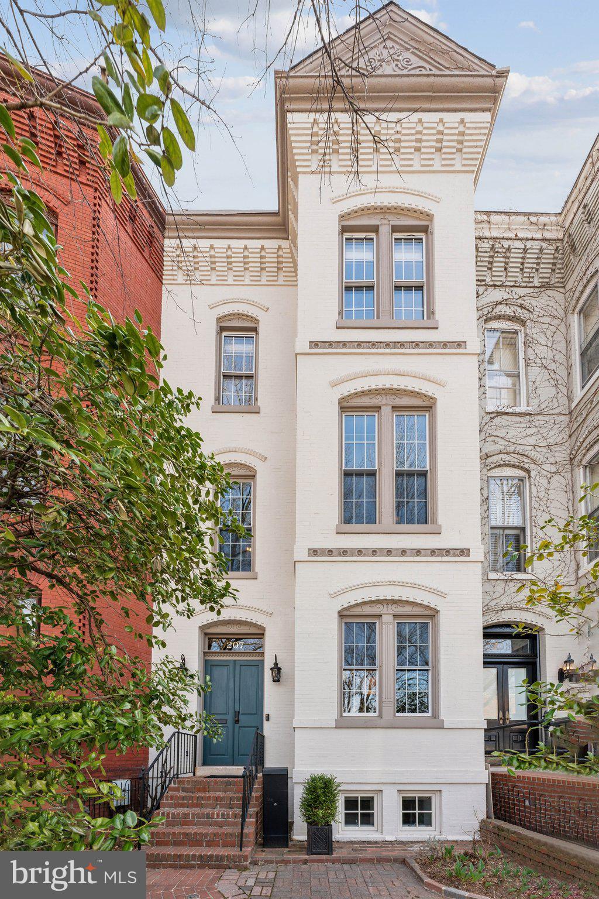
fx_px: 349
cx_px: 300
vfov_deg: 104.3
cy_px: 450
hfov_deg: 81.2
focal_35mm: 14
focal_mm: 14
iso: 200
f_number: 8
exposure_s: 1/80
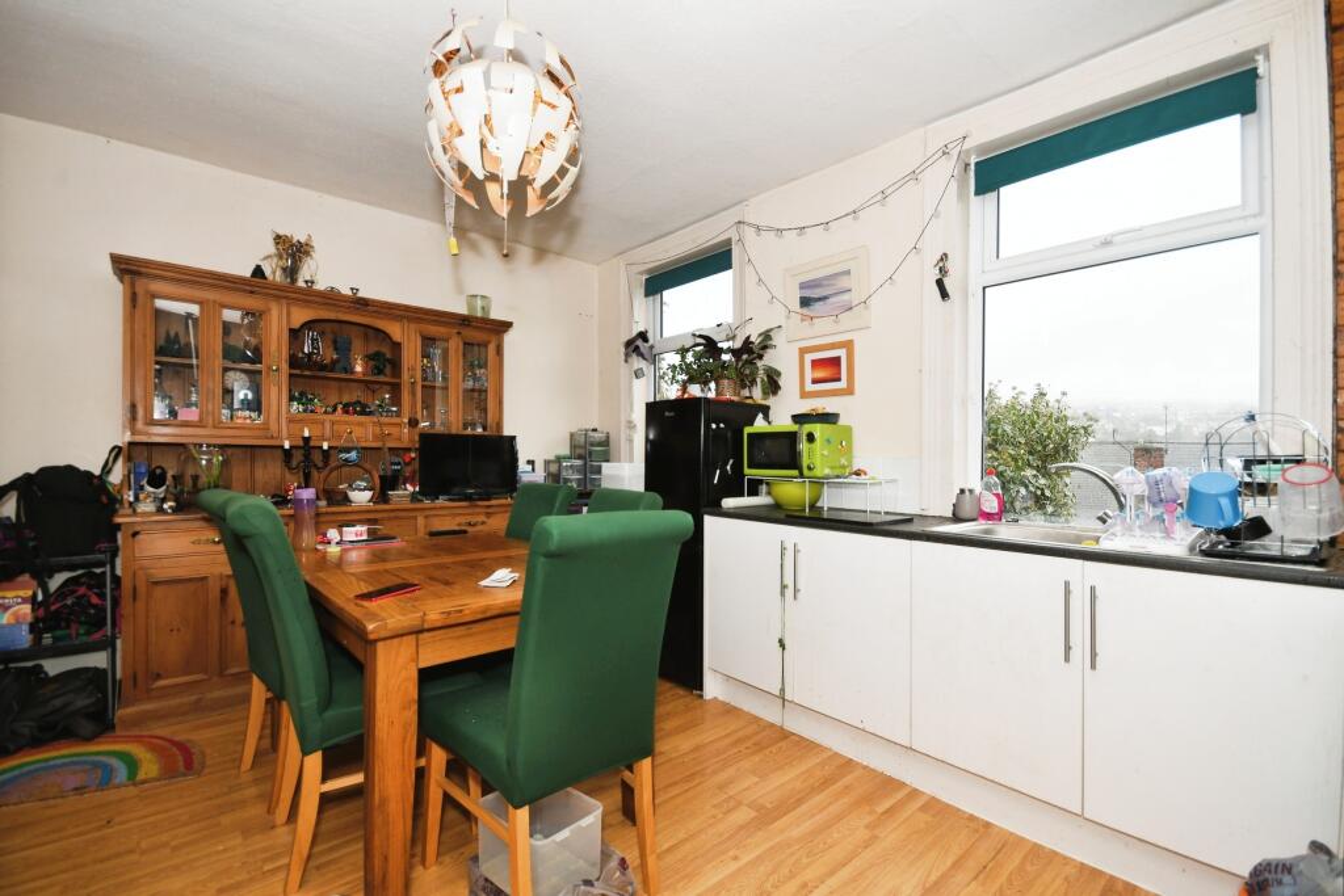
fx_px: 560
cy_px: 448
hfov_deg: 100.4
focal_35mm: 15
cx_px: 672
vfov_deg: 77.3
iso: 400
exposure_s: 1/60
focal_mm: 10
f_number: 8
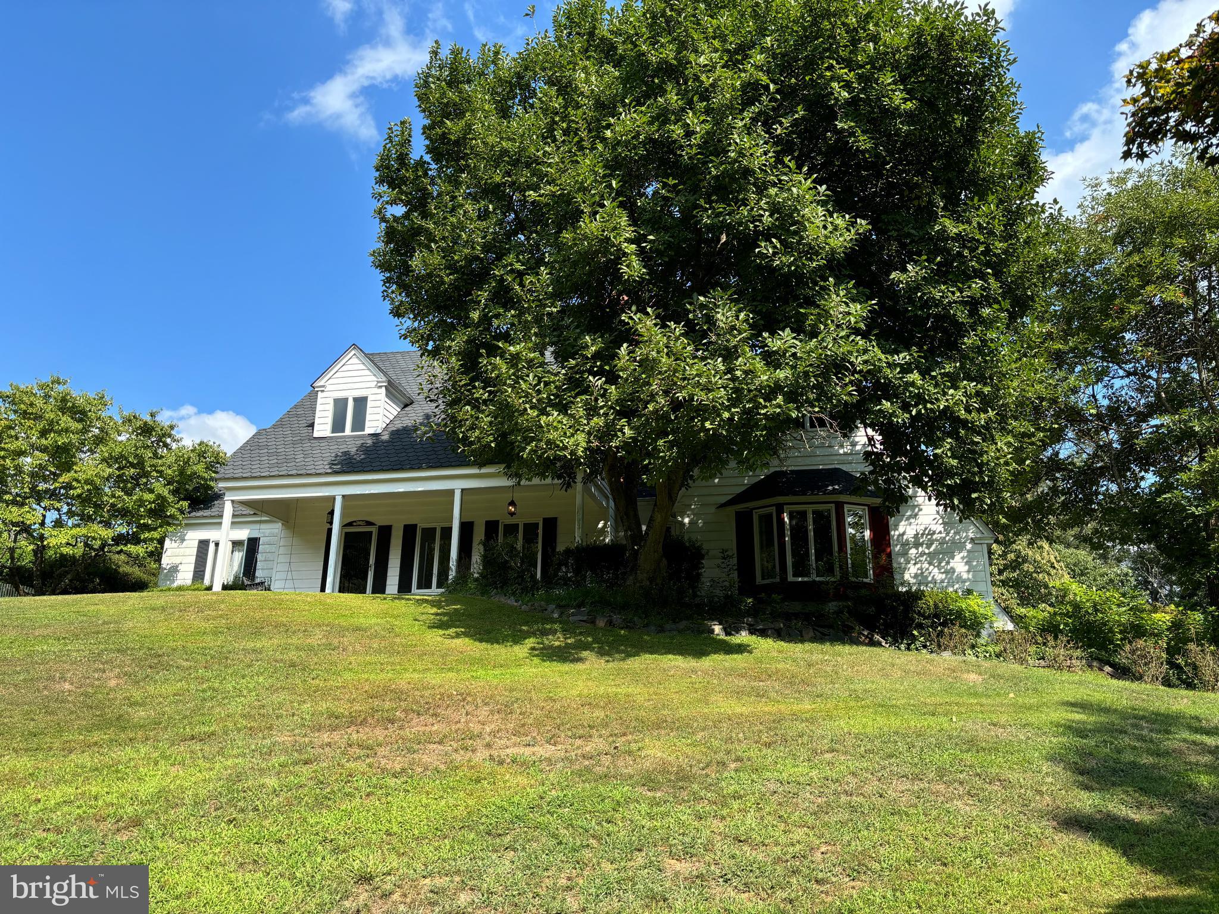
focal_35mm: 26
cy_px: 457
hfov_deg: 67.3
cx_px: 610
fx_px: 916
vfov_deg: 53.1
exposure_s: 1/1362
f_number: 1.6
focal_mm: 5.96
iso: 50
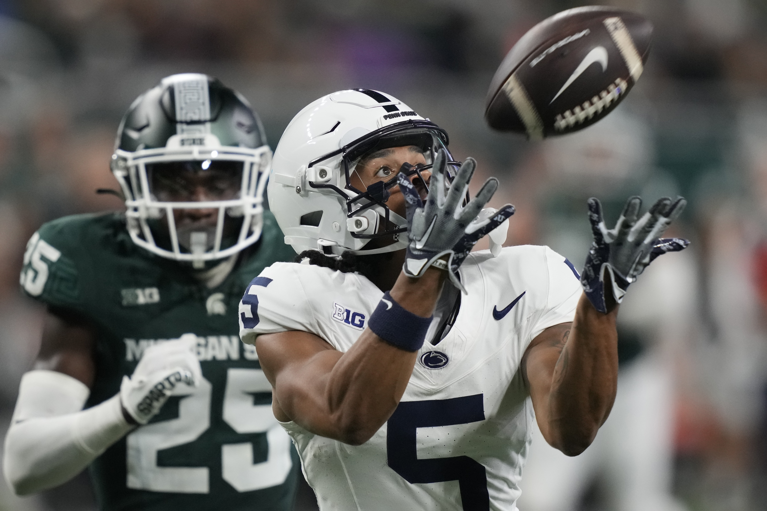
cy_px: 256
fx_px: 17895
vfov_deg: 1.6
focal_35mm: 840
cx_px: 384
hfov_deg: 2.5
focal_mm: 560
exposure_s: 1/1600
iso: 4000
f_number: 4
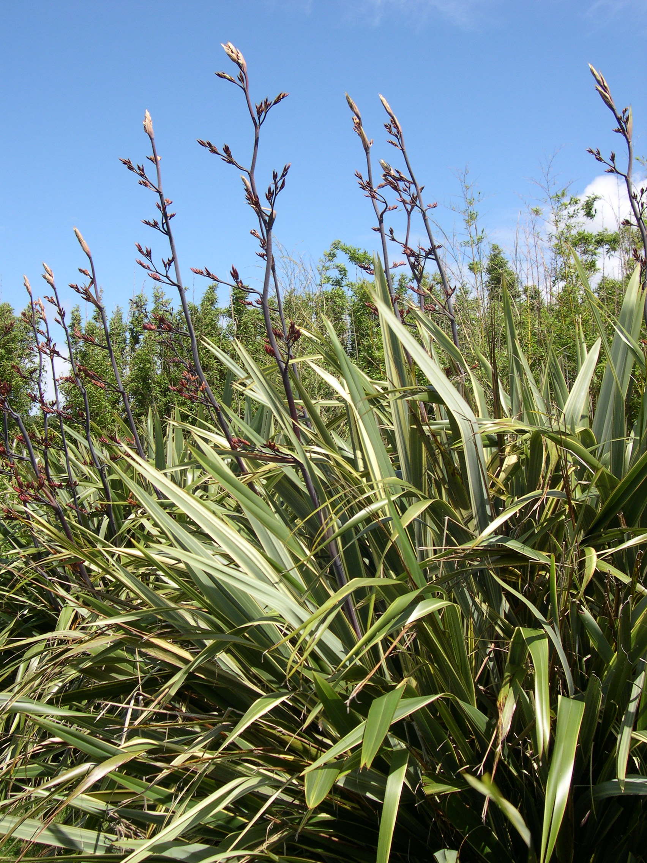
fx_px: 947
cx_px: 324
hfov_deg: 37.7
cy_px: 432
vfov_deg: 49.0
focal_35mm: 38
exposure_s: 1/155
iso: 100
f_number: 7.6
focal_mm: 8
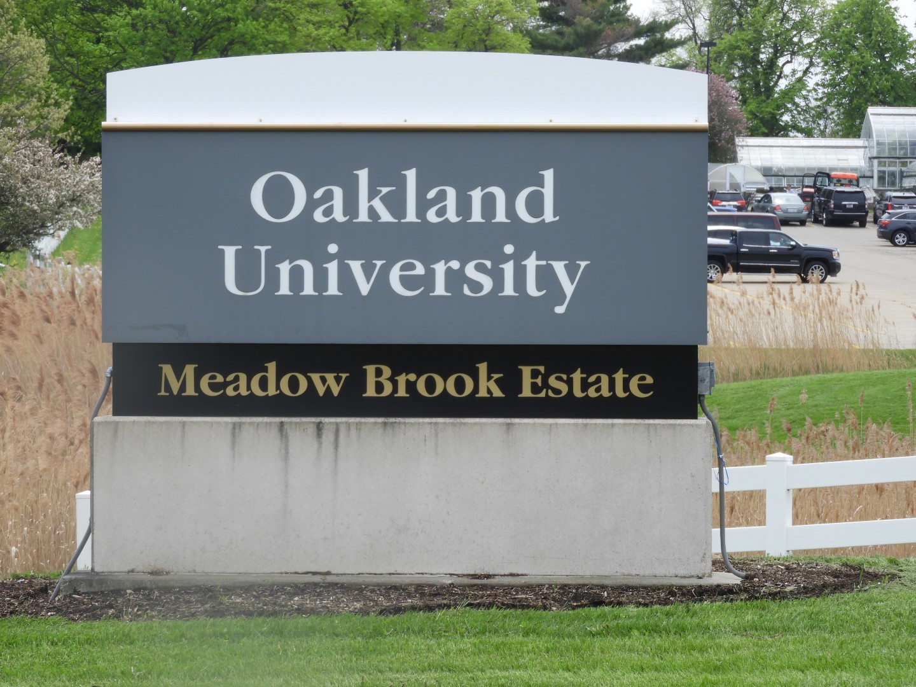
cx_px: 458
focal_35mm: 170
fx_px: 4498
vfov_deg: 8.7
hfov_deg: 11.6
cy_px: 344
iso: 100
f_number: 5.2
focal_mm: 30.5
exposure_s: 1/400
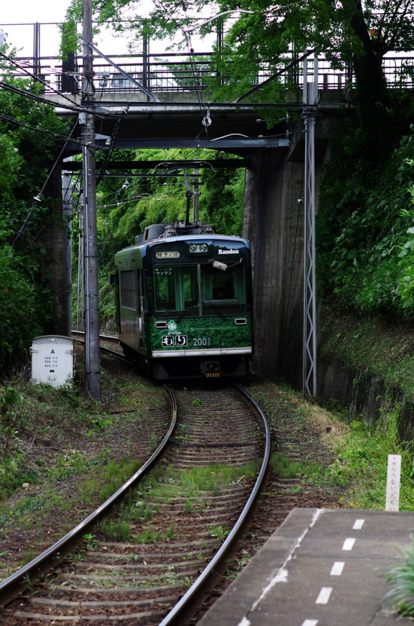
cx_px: 207
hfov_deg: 13.0
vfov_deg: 19.5
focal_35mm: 105
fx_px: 1820
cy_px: 313
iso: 100
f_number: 4
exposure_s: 1/125
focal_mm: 70
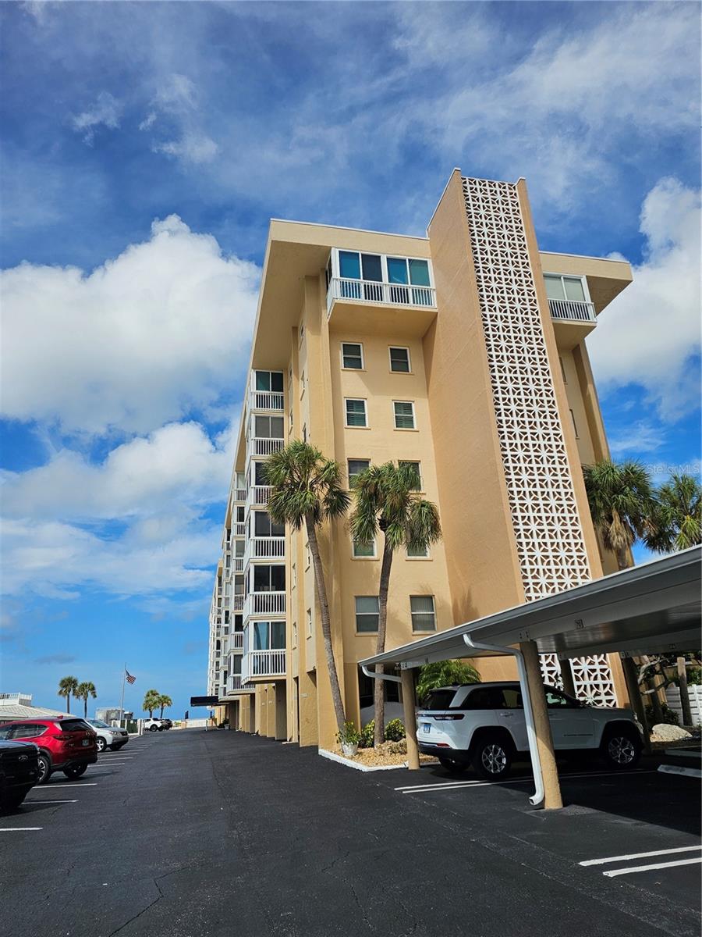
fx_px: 622
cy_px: 468
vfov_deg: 73.9
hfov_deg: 58.9
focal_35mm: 23
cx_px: 351
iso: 12
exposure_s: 1/1563
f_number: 1.7
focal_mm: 6.3
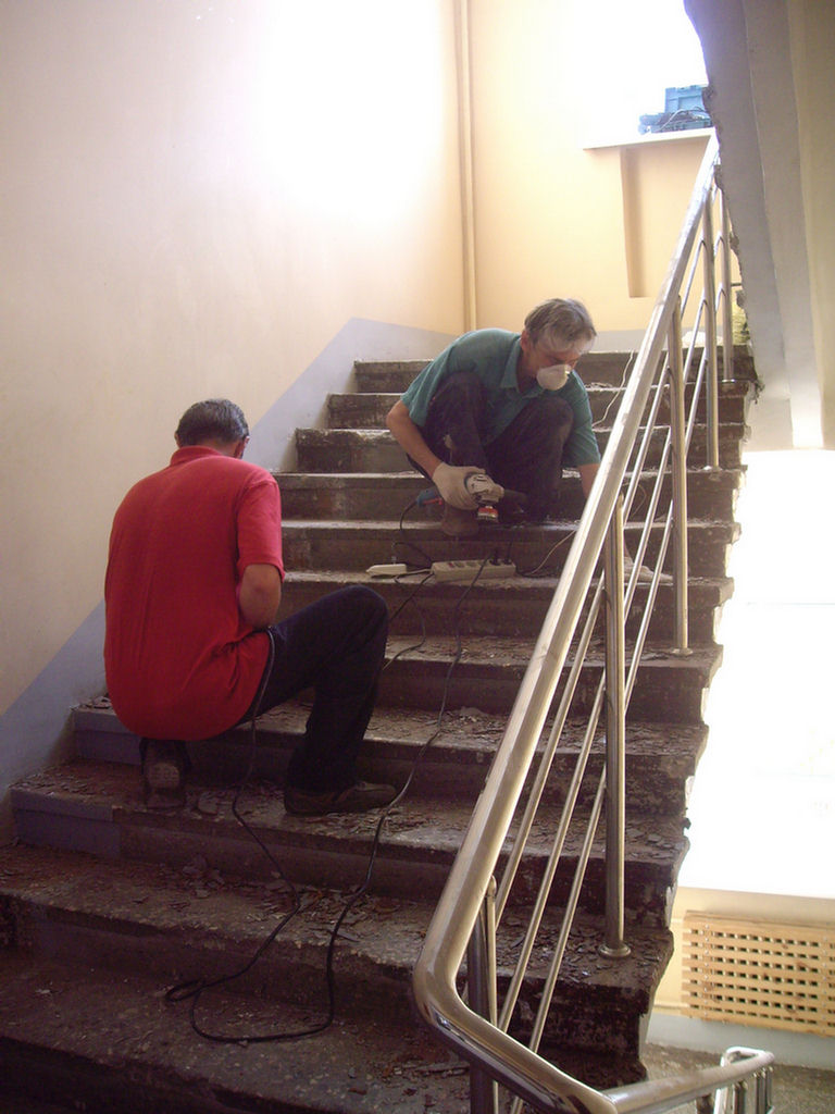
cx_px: 418
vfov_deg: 49.0
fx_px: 1222
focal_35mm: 38
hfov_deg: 37.7
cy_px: 557
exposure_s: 1/80
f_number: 2.7
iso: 200
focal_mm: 6.2
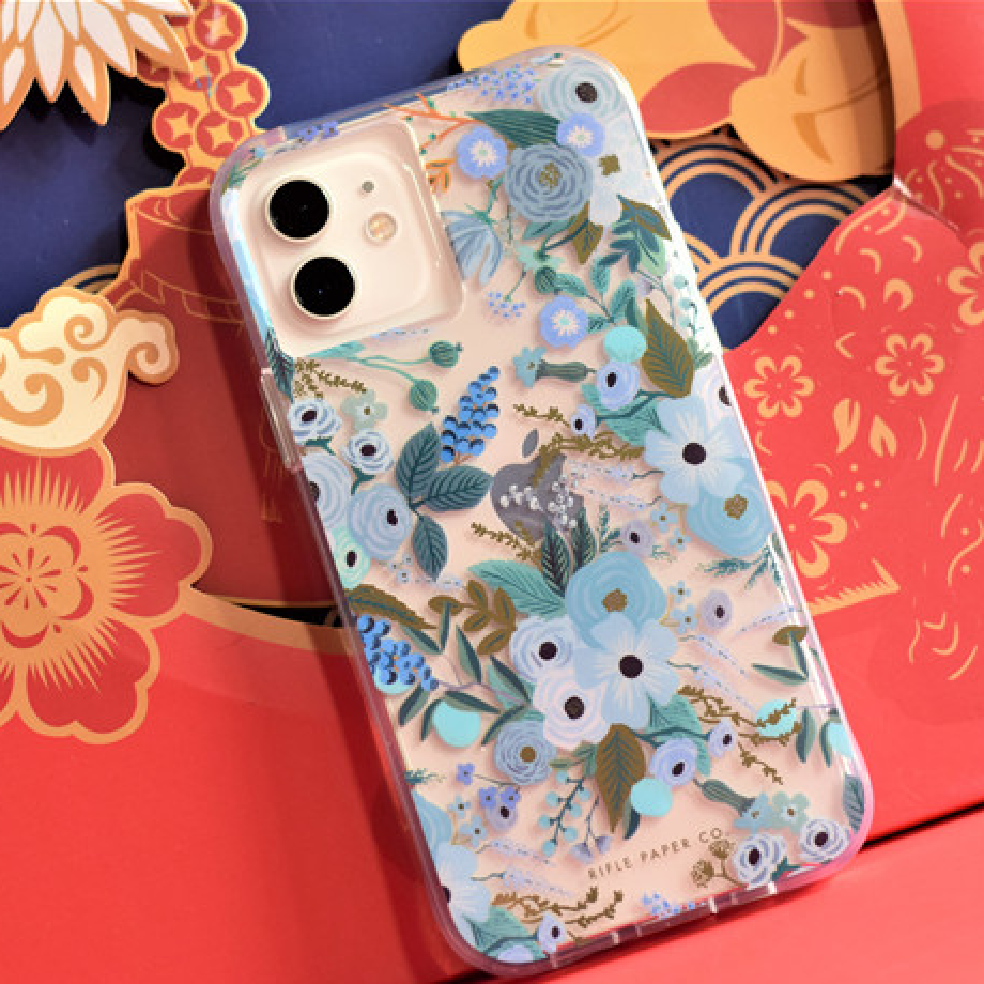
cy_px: 496
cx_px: 494
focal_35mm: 97
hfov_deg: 17.9
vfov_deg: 17.9
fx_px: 3120
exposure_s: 1/125
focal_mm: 50
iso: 400
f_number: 2.8
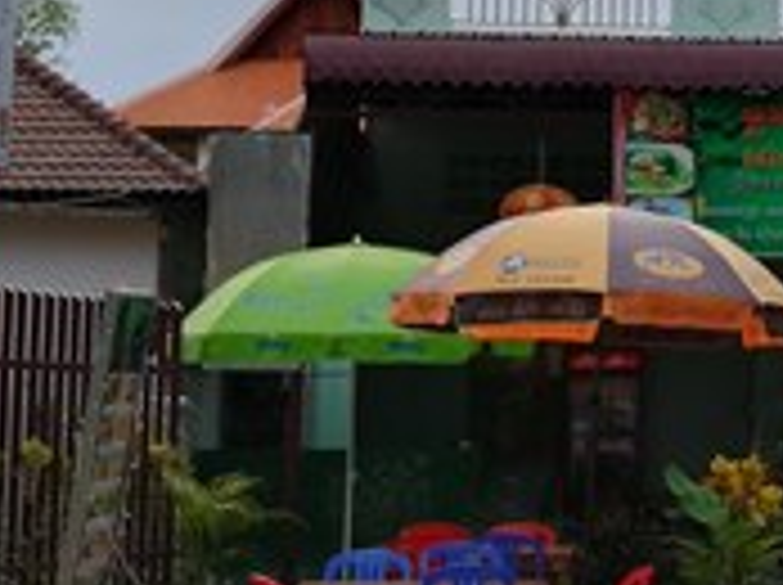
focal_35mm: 112
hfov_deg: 17.2
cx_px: 778
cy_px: 36
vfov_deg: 13.1
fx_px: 2530
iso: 50
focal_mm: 4.5
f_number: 2.2
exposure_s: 1/417
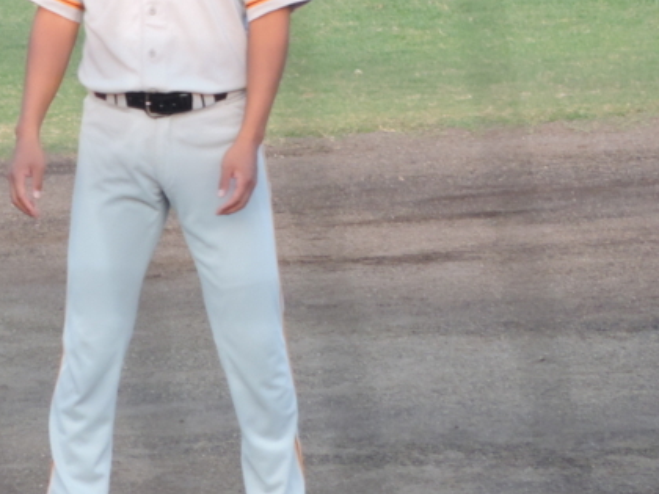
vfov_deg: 1.0
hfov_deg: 1.3
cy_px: 136
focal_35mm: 1523
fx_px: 28994
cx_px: 207
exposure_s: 1/200
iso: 400
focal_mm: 142.6
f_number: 5.2
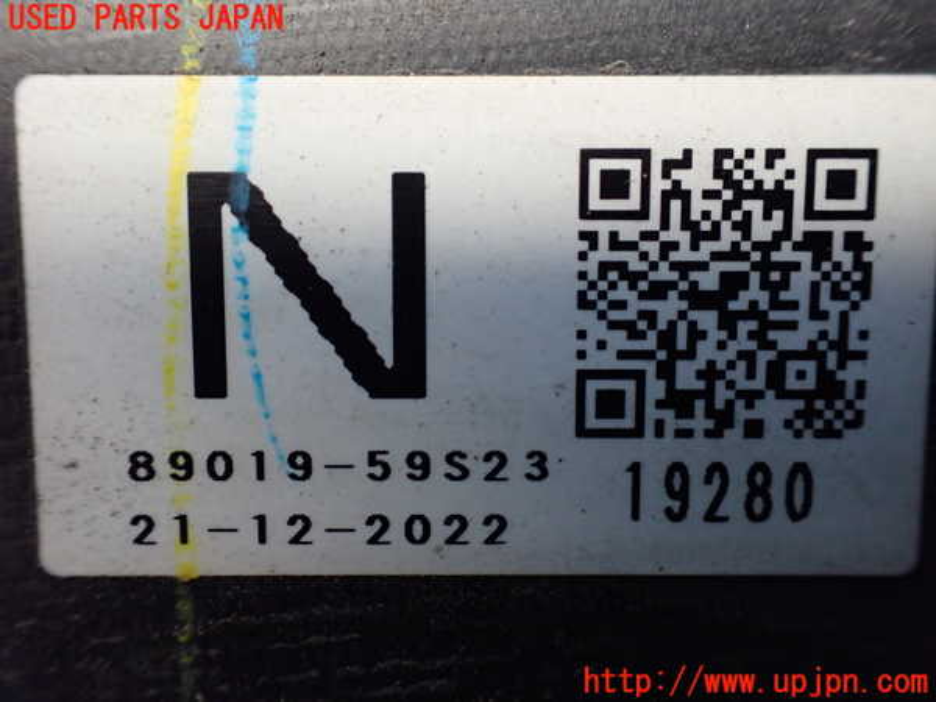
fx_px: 811
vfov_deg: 46.8
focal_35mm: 30
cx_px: 468
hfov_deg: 60.0
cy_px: 351
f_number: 2.3
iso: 800
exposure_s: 1/125
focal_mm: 5.4
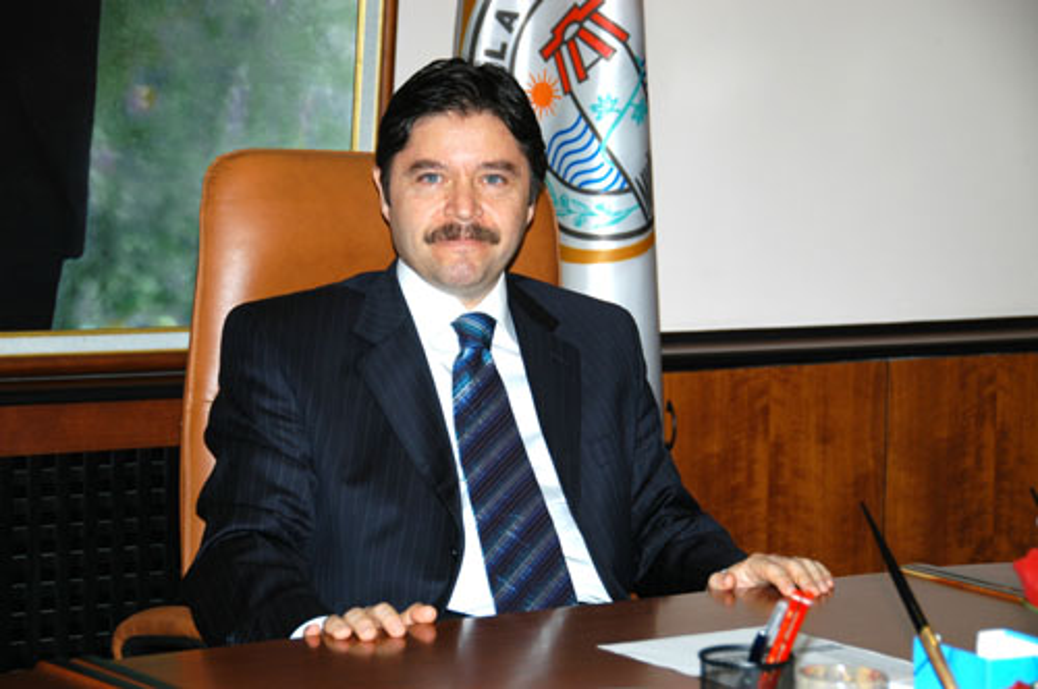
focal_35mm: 105
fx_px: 3024
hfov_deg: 19.5
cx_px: 519
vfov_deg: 13.0
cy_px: 344
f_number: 5
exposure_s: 1/60
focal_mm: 70
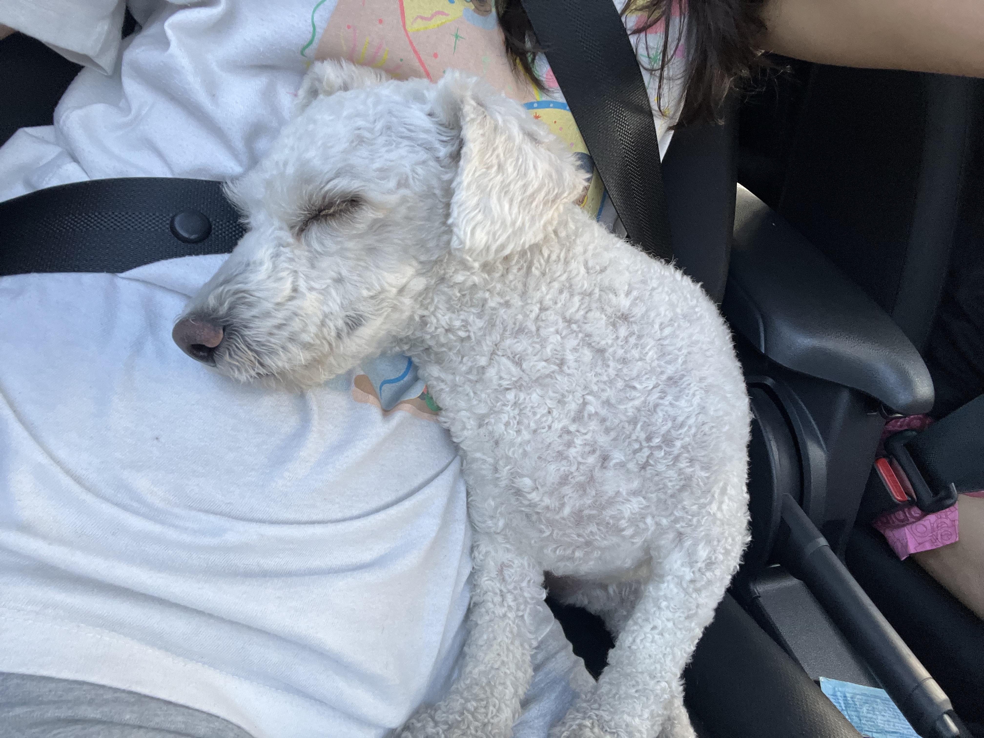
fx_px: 654
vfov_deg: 58.9
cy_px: 369
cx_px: 492
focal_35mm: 23
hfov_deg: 73.9
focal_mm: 2.71
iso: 80
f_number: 2.2
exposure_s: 1/121
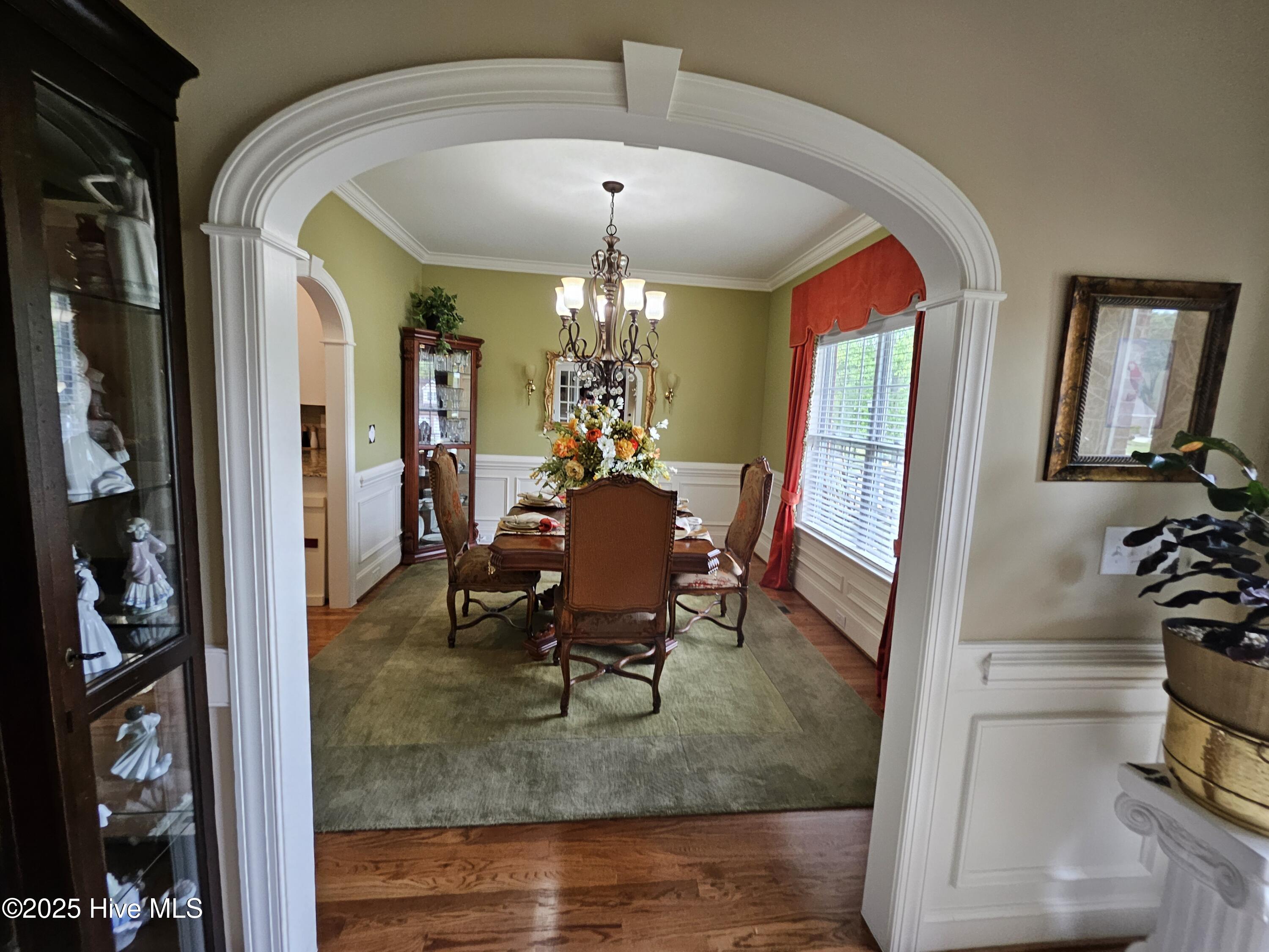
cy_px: 476
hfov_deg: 106.2
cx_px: 634
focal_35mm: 13
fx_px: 477
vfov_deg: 89.9
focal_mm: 1.74
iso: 125
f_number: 2.2
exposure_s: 1/60
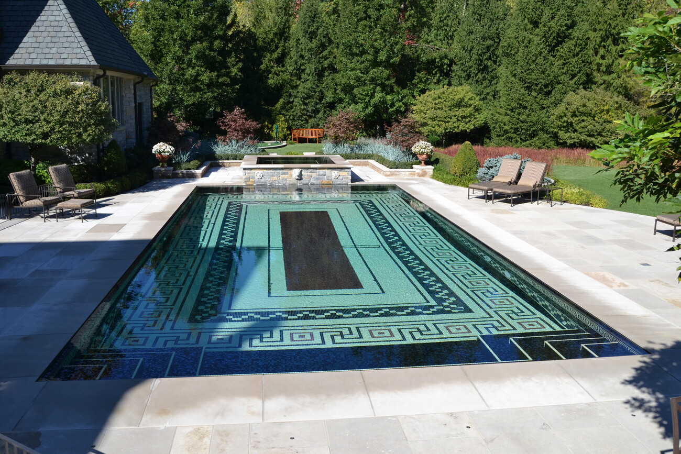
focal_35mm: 30
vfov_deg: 43.6
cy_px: 227
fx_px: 568
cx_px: 340
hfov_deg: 61.9
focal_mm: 20
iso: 100
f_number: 8
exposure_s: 1/250
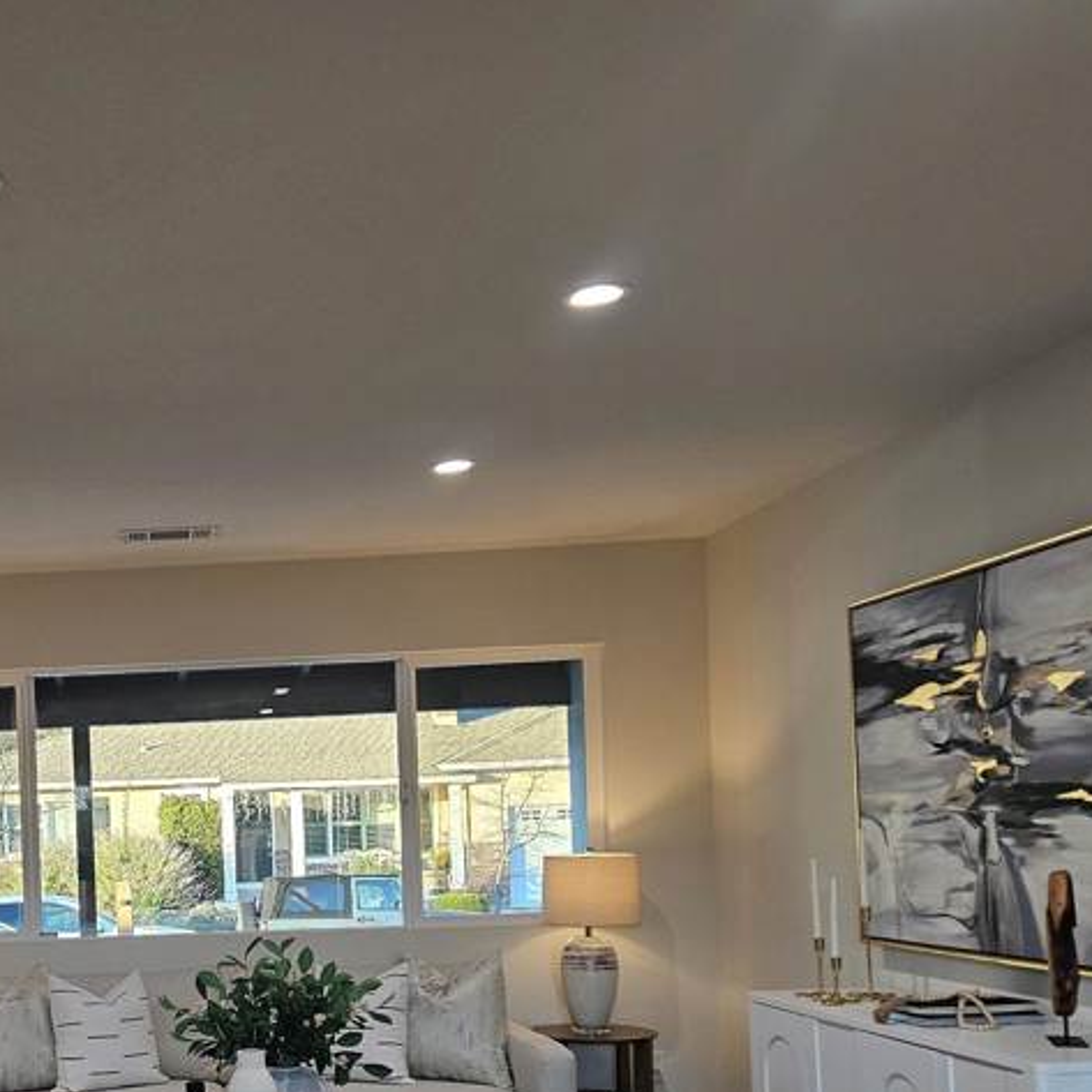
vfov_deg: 37.1
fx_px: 1570
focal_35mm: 44
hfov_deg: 35.8
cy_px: 866
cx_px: 88
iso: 160
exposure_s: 1/120
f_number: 1.7
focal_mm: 6.3
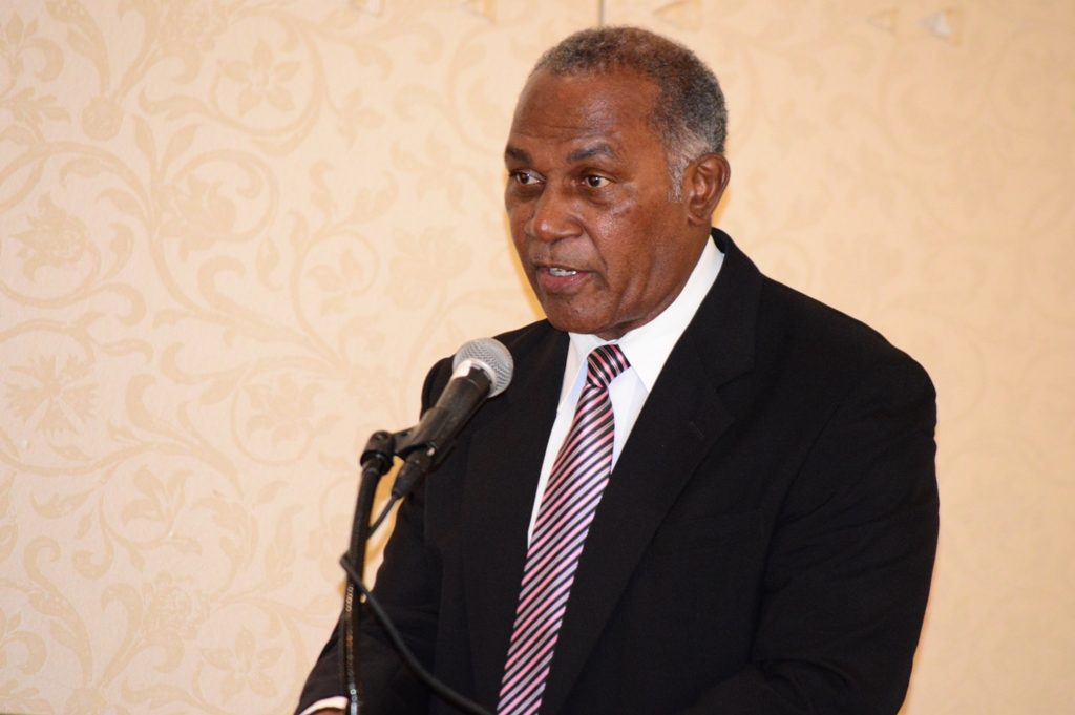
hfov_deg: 8.3
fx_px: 7385
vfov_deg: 5.5
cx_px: 538
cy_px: 358
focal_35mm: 248
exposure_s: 1/60
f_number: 7.1
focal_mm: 165
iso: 3200
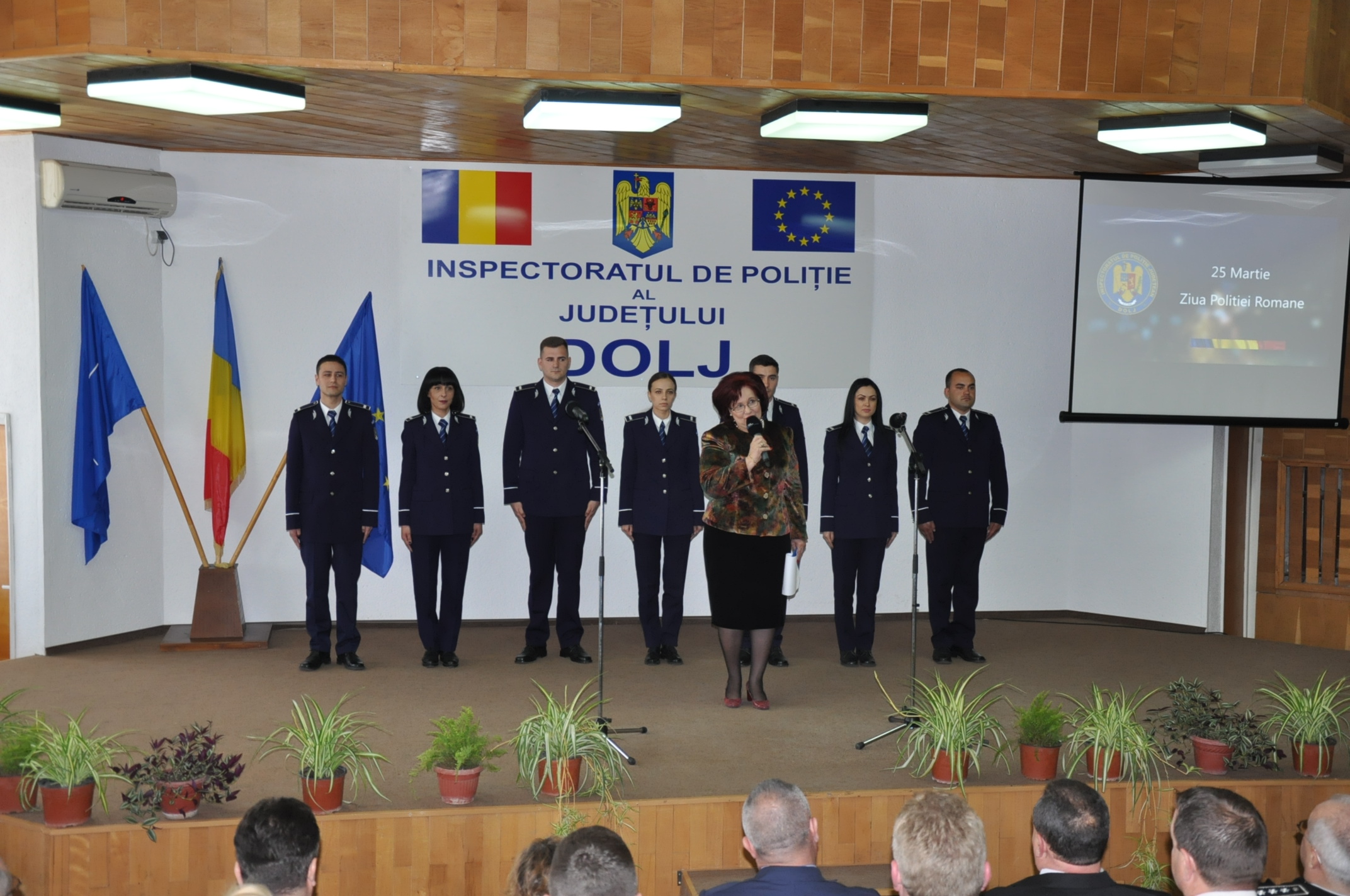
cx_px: 675
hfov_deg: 43.7
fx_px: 1685
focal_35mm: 45
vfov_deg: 29.8
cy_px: 448
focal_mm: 30
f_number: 4.2
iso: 800
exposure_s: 1/60
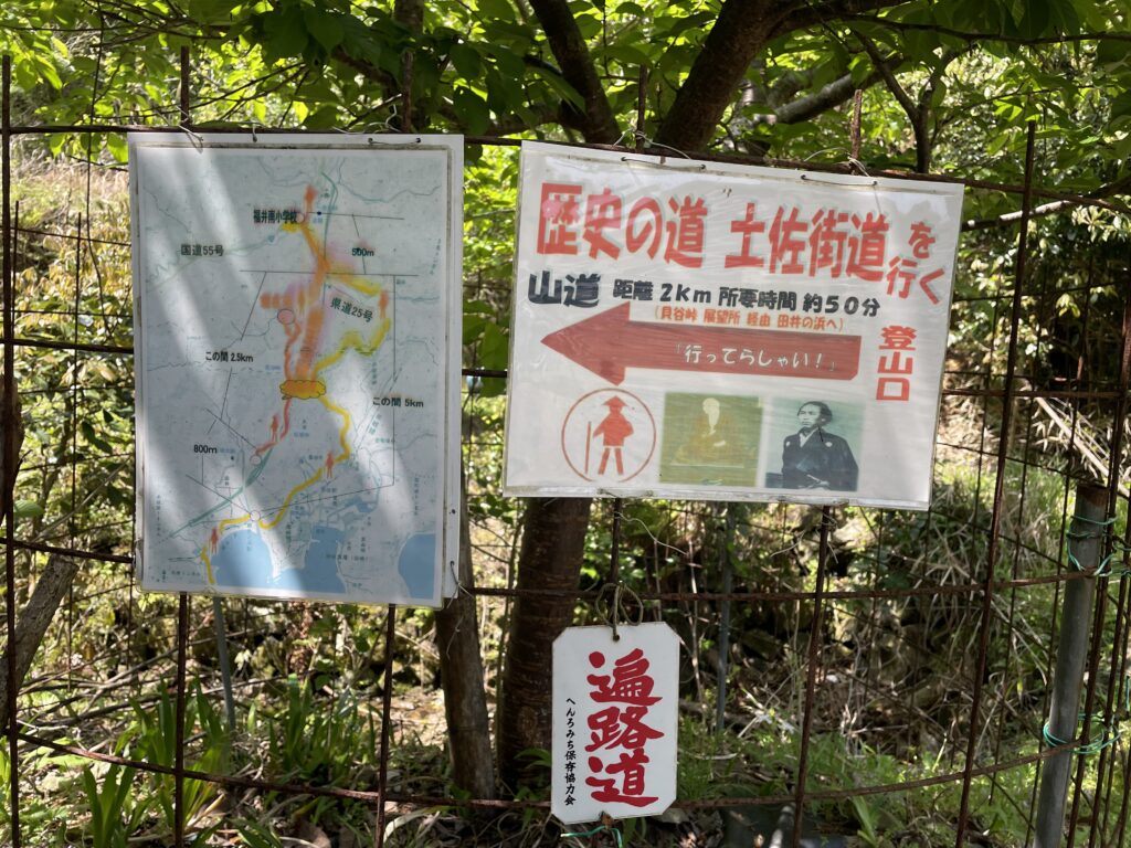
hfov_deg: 67.3
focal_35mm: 26
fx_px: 849
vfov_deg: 53.1
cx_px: 566
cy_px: 424
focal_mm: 4.2
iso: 32
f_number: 1.6
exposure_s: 1/703
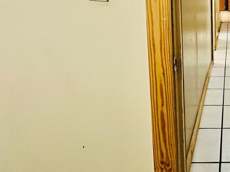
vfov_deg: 43.8
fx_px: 186
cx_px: 229
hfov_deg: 51.2
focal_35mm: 28
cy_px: 7
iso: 1000
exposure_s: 1/60
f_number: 2.2
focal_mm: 2.22
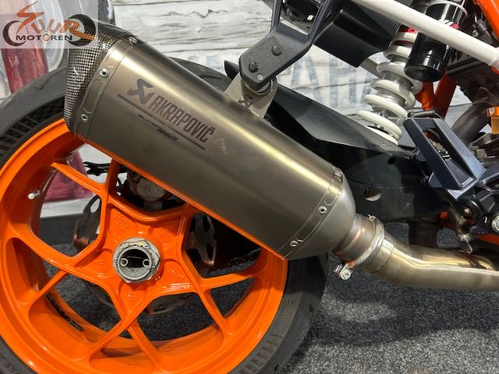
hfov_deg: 67.3
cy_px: 187
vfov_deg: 53.1
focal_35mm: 26
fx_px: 375
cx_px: 250
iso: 125
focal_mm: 5.7
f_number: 1.5
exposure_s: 1/50
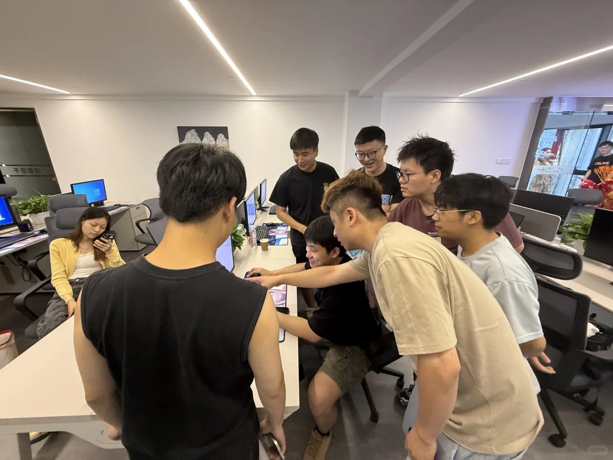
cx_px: 306
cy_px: 230
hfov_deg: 102.1
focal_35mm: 14
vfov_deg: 85.7
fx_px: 248
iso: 400
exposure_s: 1/60
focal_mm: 2.22
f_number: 2.2
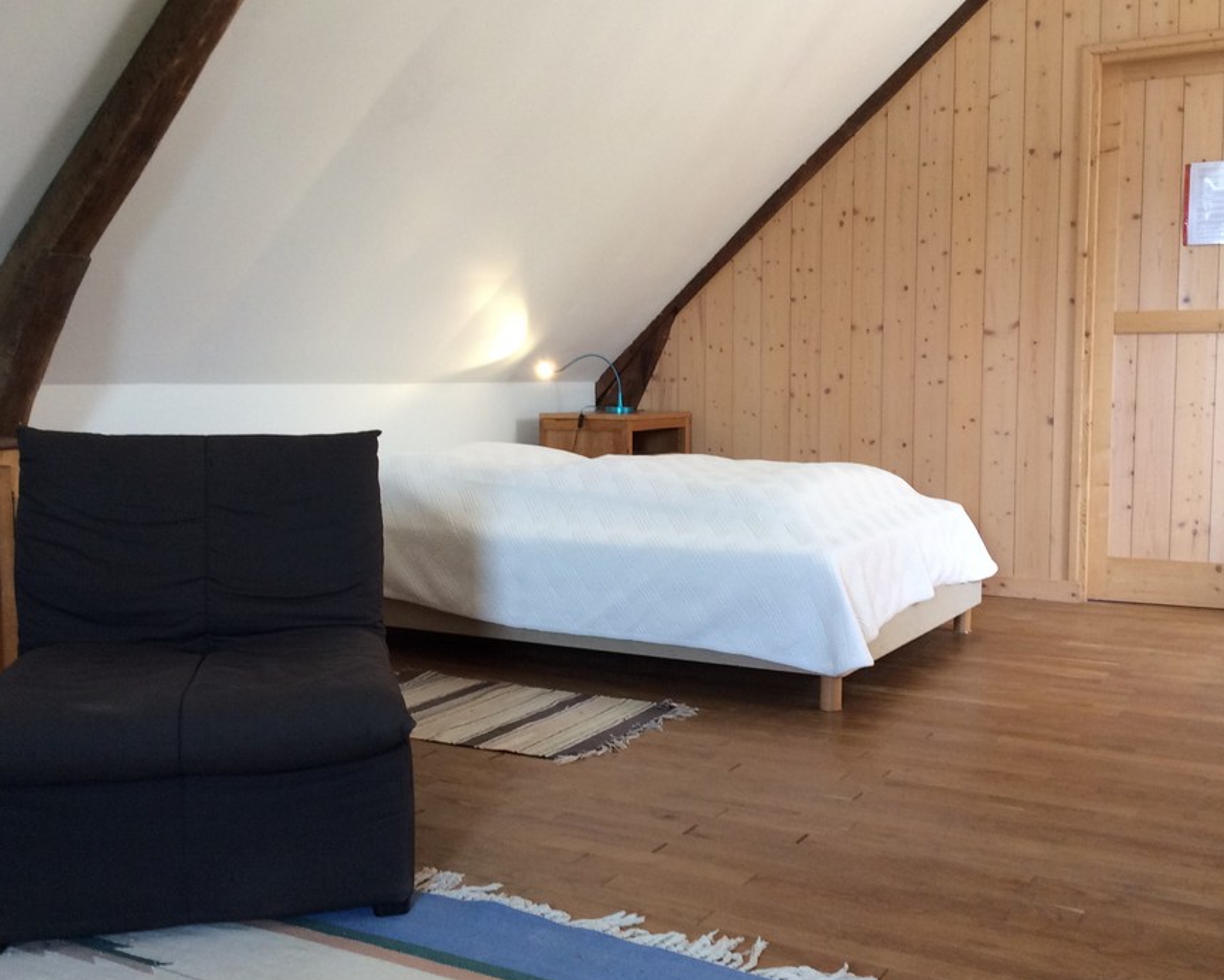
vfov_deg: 40.1
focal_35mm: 37
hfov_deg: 49.1
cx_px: 603
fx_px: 1341
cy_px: 474
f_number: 2.4
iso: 64
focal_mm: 3.3
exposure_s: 1/24
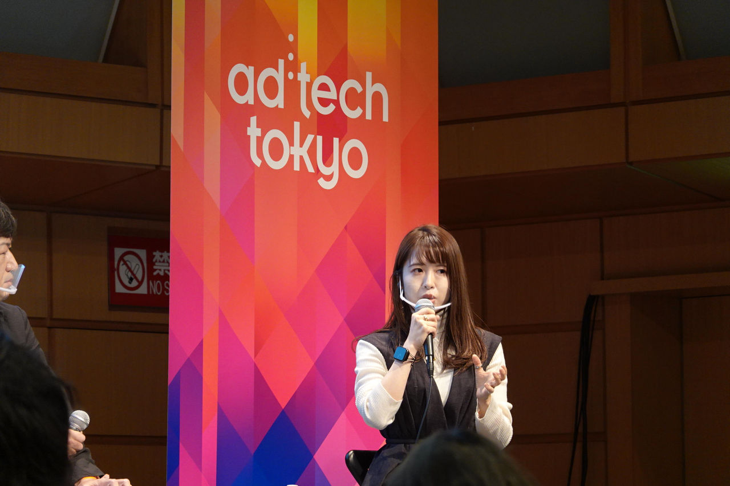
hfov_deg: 10.4
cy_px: 243
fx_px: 4014
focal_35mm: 198
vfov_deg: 6.9
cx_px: 365
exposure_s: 1/15
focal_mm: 71.5
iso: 800
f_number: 4.5
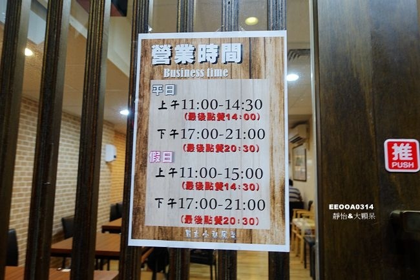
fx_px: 280
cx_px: 210
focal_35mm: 24
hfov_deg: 73.8
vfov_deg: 53.1
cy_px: 140
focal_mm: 8.8
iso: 125
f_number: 2.2
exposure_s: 1/30
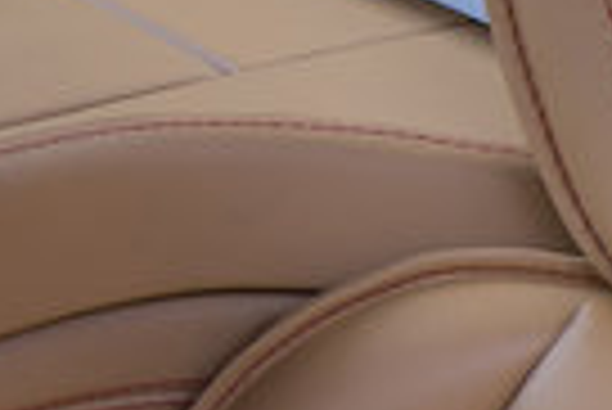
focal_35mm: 128
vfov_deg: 10.2
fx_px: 2178
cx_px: -572
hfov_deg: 13.8
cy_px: -279
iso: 200
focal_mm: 19.6
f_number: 5.6
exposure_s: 1/15
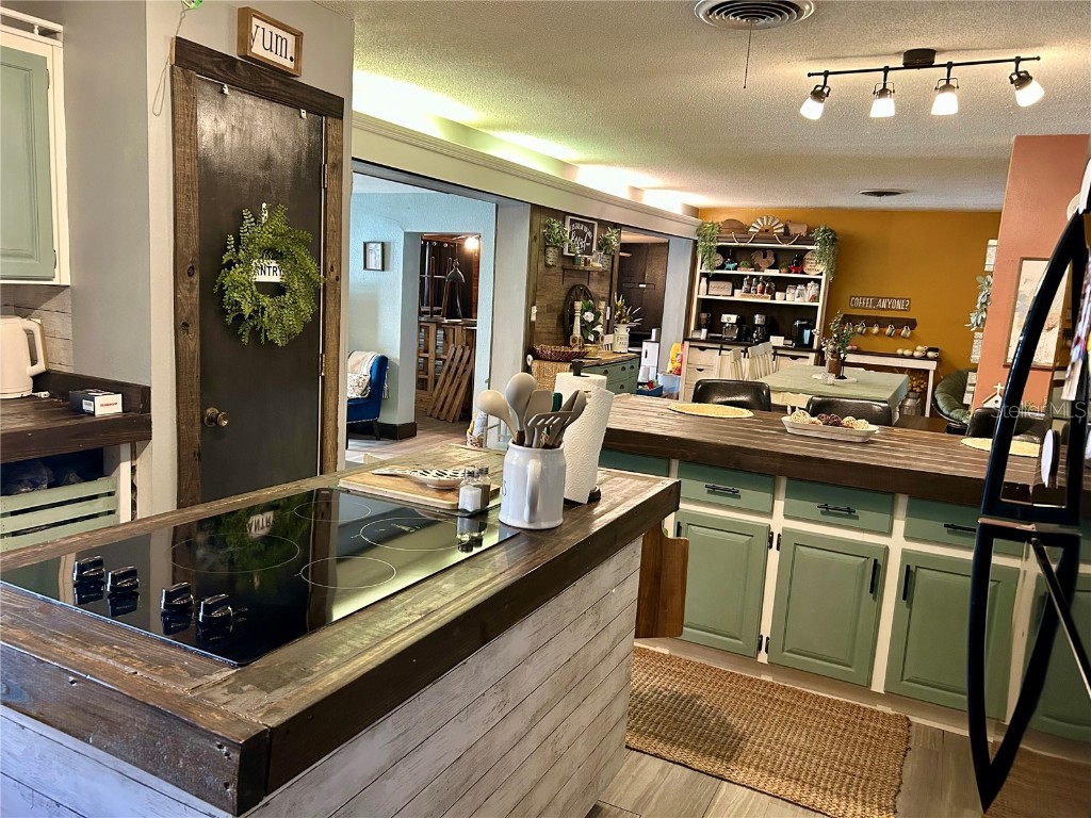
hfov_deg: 67.3
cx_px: 546
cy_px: 409
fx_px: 819
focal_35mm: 26
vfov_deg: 53.1
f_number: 1.5
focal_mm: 5.7
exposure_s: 1/60
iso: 400
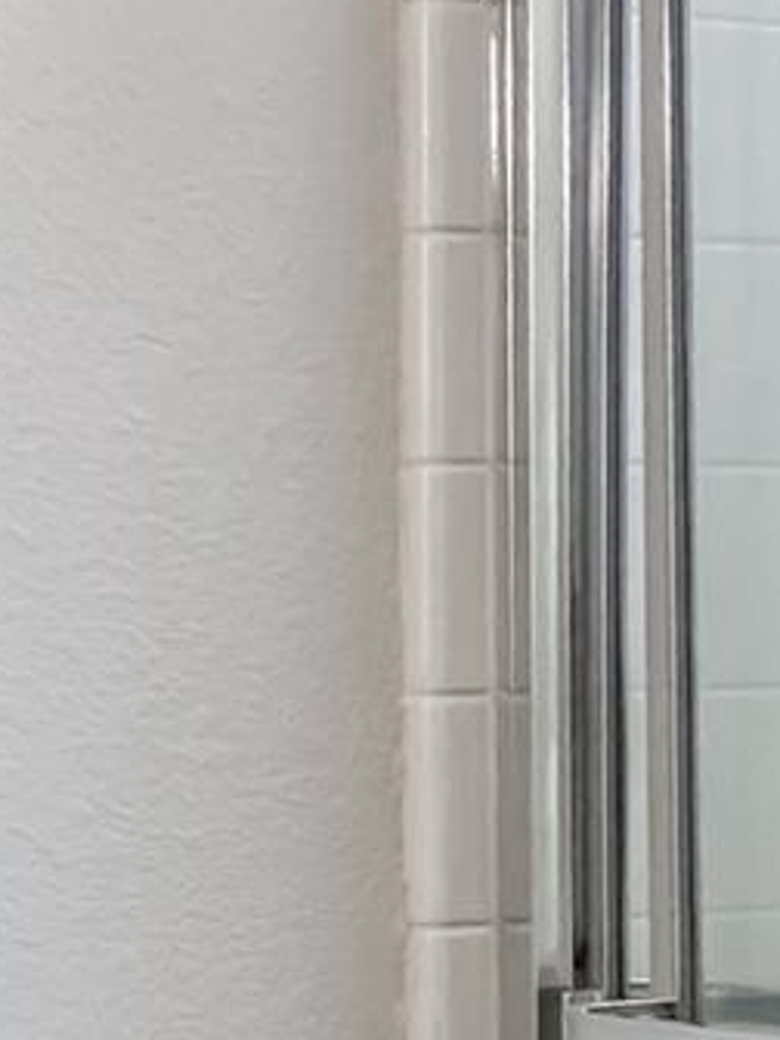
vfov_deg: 14.2
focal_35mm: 125
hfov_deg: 11.1
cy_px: 1783
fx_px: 3755
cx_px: 1376
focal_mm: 3.99
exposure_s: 1/60
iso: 160
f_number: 1.8
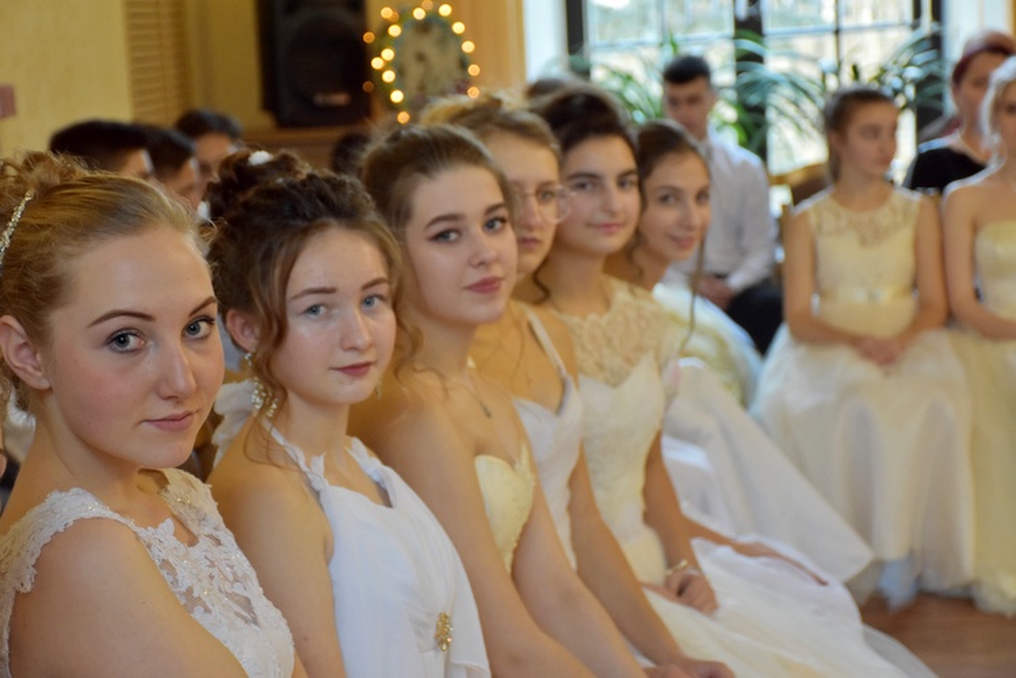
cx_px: 508
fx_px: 2624
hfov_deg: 21.9
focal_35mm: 93
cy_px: 339
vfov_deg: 14.7
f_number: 5
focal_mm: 62
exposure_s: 1/60
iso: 1100
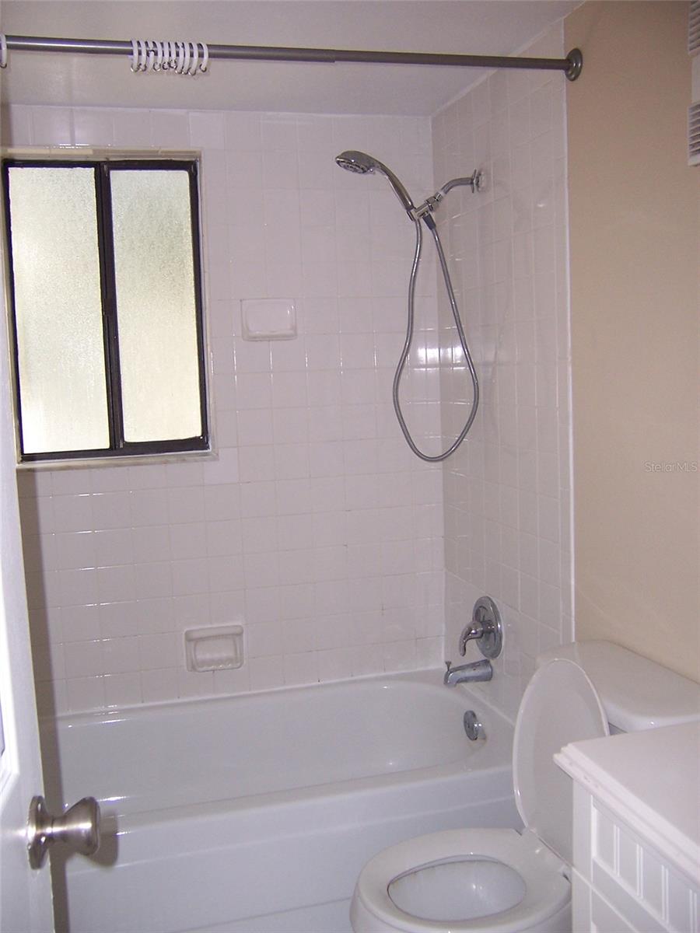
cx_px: 350
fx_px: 890
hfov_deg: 42.9
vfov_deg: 55.4
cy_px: 466
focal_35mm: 33
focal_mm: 5.5
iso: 140
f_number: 2.8
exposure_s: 1/60
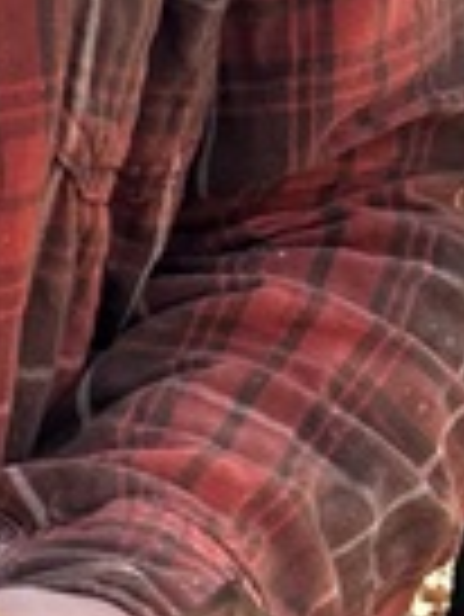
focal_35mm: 194
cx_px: -820
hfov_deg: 7.0
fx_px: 3462
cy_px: 710
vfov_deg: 10.1
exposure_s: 1/422
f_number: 1.5
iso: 50
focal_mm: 5.7
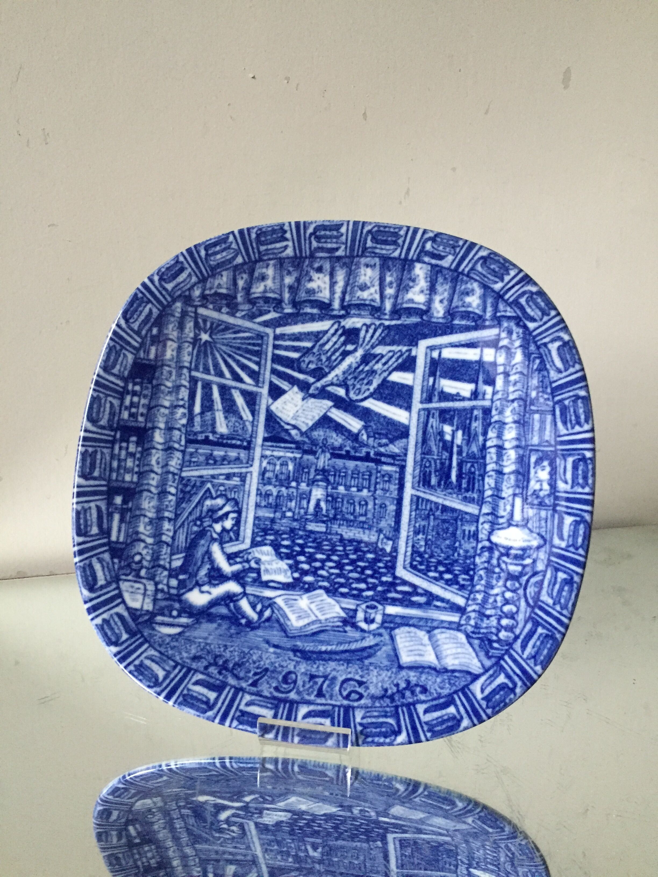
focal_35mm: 29
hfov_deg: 48.2
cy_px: 438
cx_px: 329
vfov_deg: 61.7
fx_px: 735
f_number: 2.2
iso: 250
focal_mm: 4.15
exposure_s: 1/17
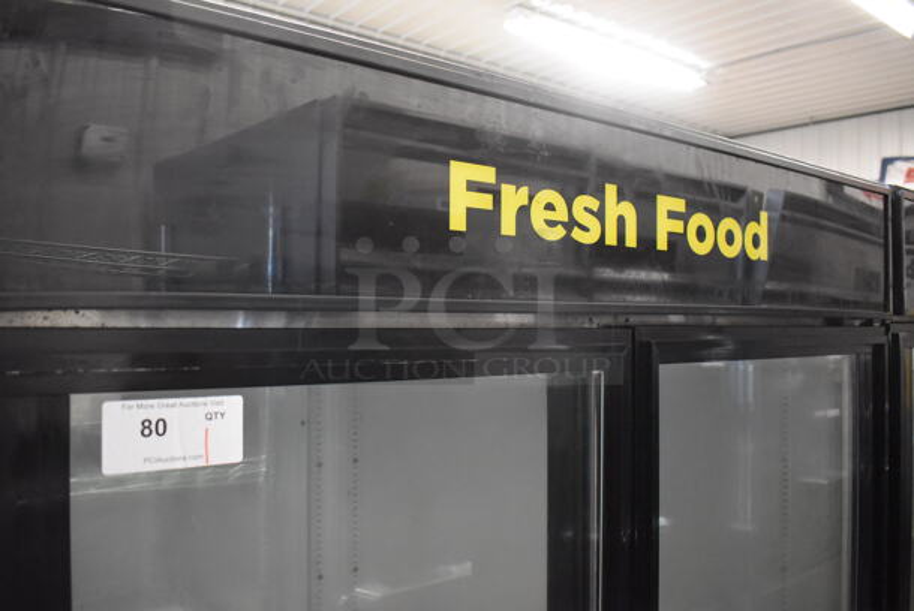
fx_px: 762
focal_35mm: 30
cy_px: 306
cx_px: 457
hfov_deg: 61.9
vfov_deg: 43.7
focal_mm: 20
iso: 5600
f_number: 3.5
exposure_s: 1/125
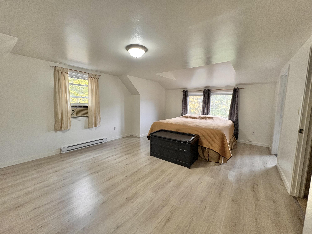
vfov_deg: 85.7
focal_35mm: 14
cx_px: 156
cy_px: 117
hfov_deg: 102.1
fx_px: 126
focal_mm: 2.22
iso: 250
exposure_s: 1/69
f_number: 2.2
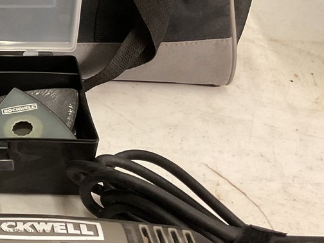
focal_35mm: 87
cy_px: 92
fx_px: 814
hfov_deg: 20.4
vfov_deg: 17.0
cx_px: -110
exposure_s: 1/40
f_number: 1.8
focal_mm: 3
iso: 200
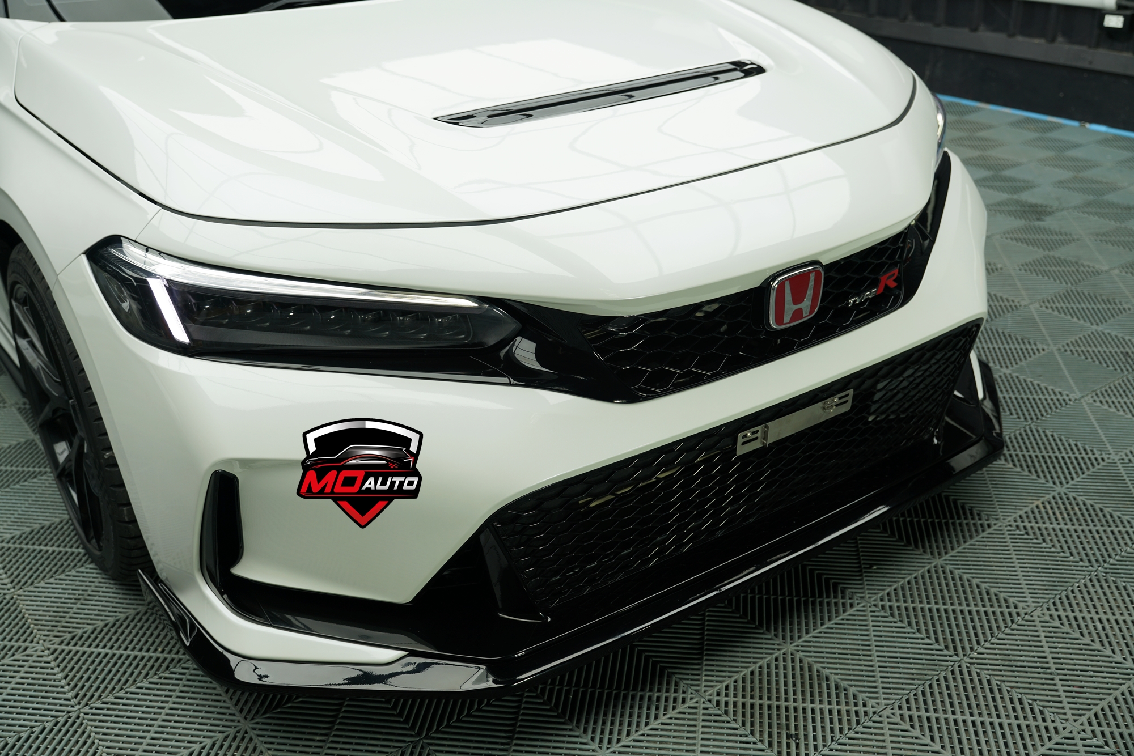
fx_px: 1134
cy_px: 378
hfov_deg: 53.1
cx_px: 567
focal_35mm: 36
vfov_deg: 36.9
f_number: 4.5
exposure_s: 1/80
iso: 100
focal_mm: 36
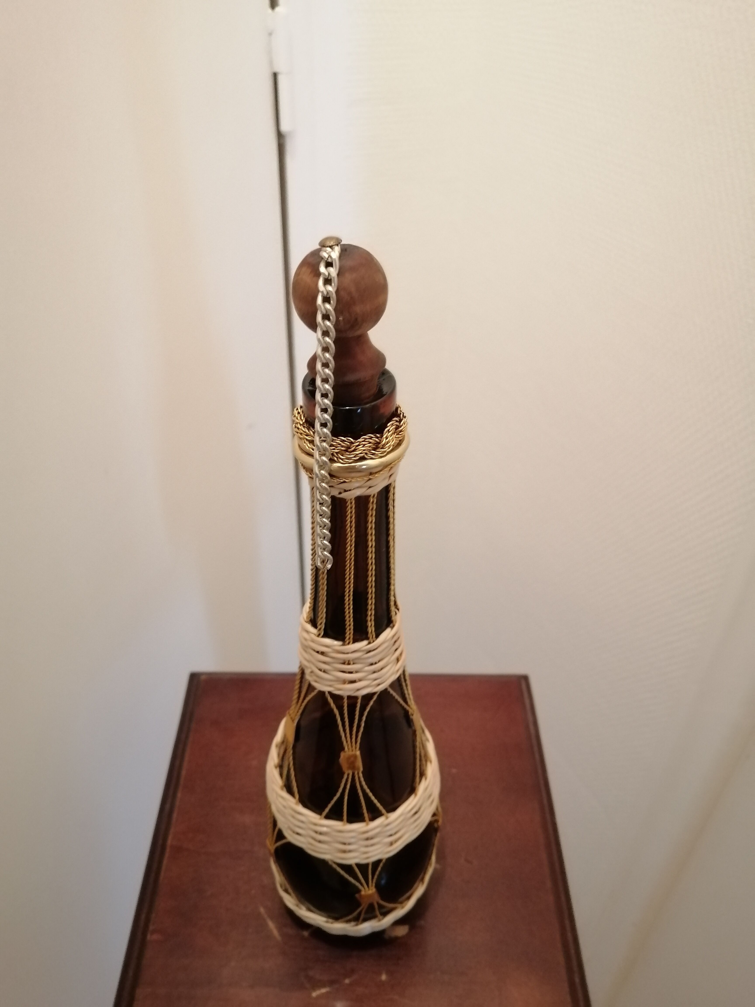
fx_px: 756
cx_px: 378
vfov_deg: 67.3
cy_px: 504
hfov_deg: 53.1
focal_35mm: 26
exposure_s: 1/33.3
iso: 500
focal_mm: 3.96
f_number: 1.8
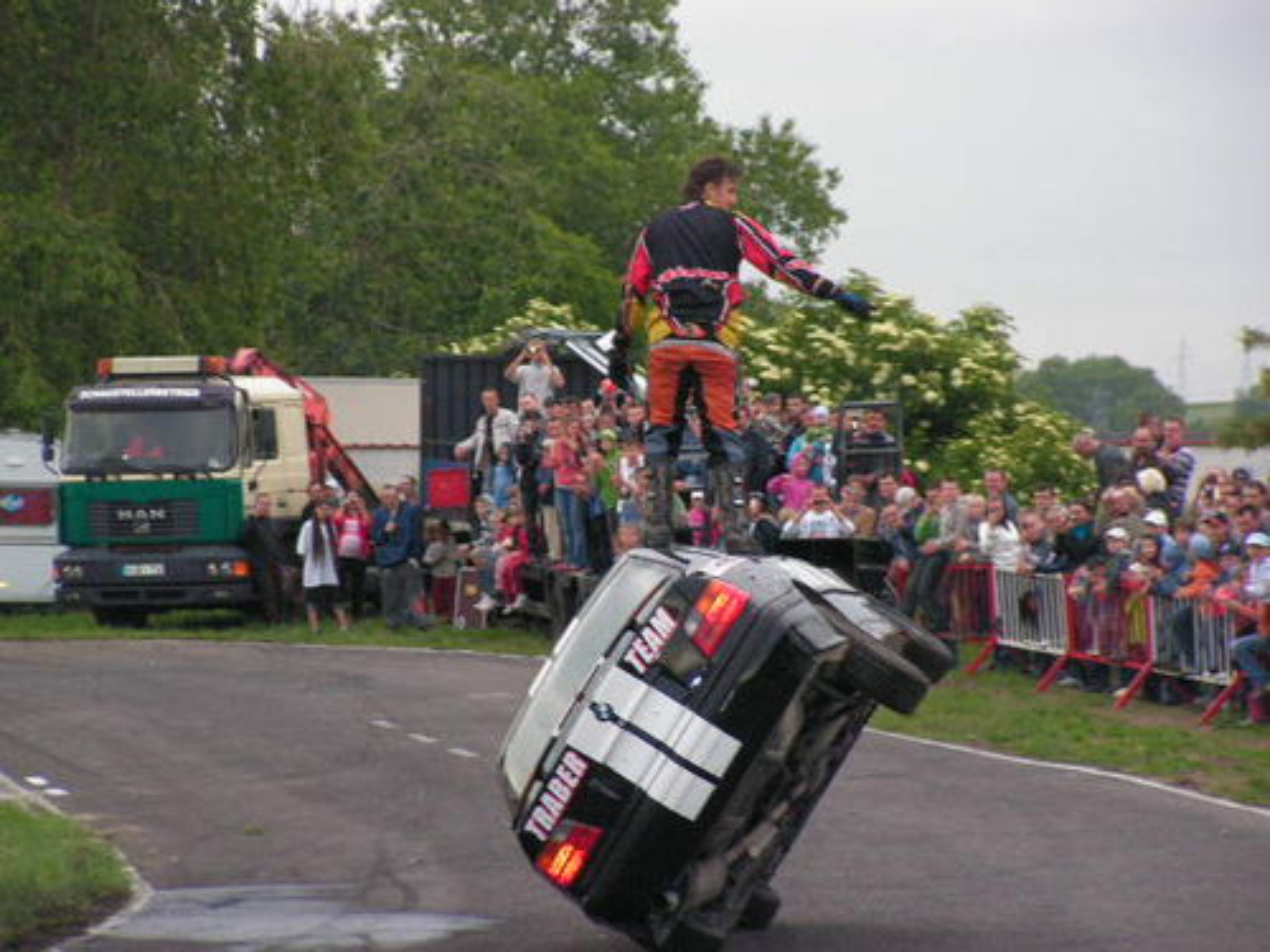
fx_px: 7118
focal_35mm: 194
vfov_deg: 7.7
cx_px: 635
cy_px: 476
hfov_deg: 10.2
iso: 200
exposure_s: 1/200
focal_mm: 32.4
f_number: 3.4
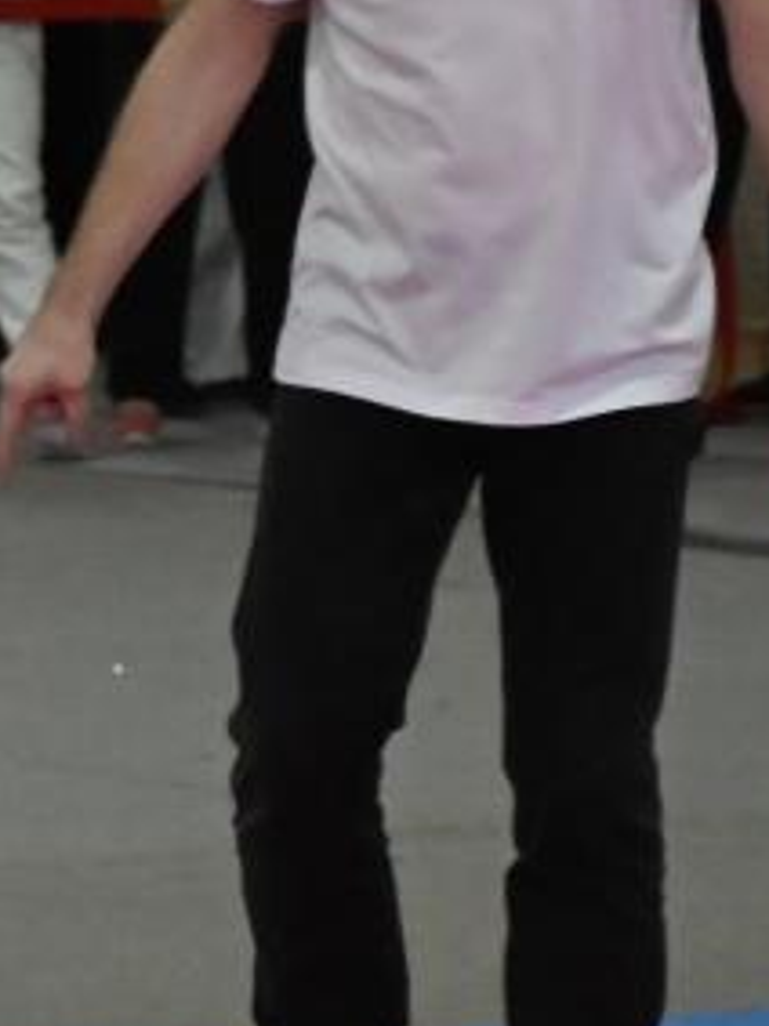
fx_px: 10227
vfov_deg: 5.7
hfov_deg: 4.2
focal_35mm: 345
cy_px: 683
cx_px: -816
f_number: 5.6
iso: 6400
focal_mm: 66
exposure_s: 1/500
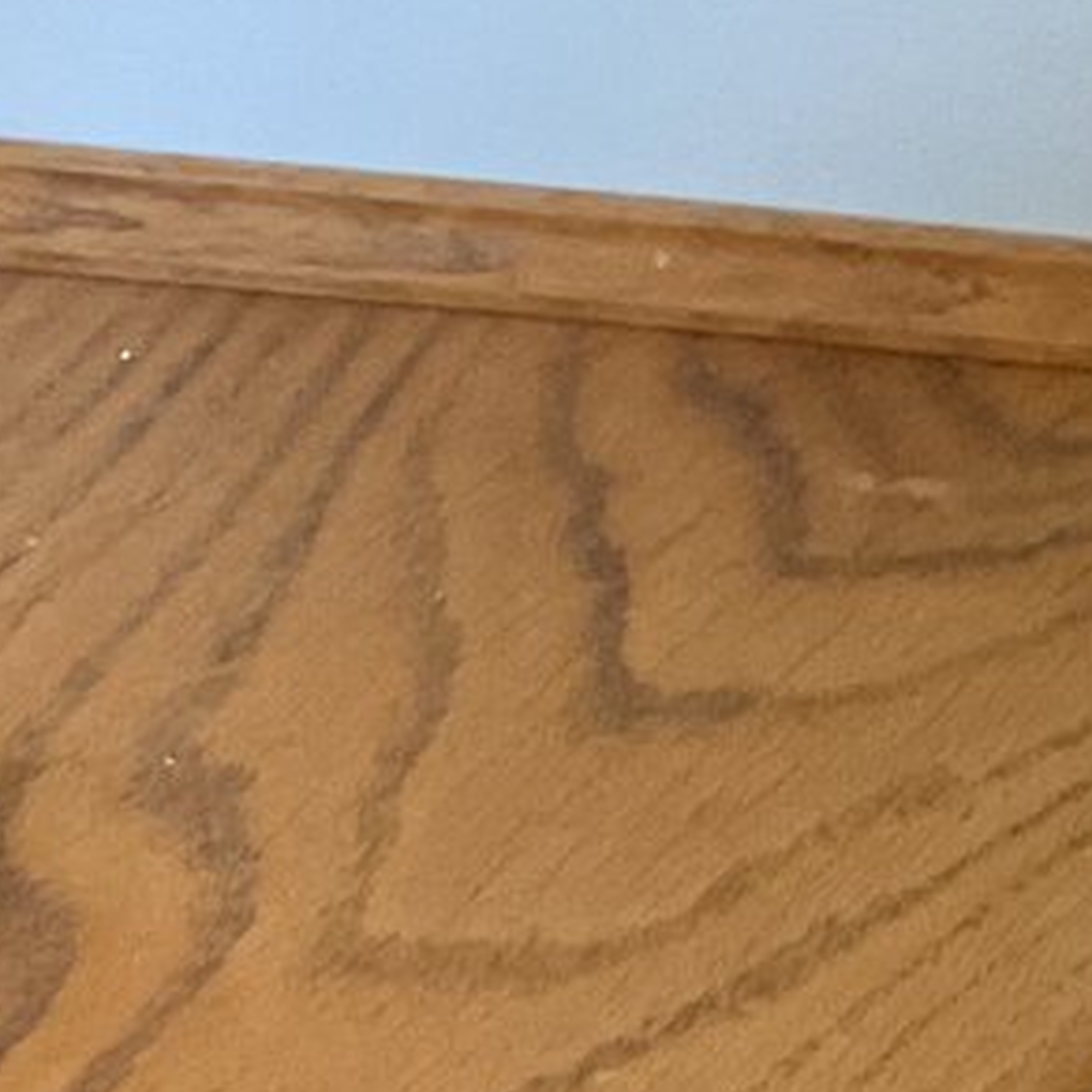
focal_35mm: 133
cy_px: 1139
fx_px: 4747
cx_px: -1240
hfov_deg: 11.5
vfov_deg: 12.9
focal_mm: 3
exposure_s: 1/60
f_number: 1.8
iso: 200
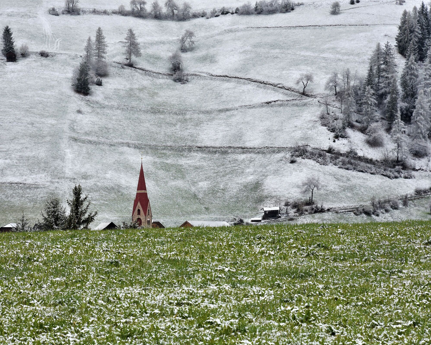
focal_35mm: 136
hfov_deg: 14.2
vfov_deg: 11.4
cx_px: 190
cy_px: 173
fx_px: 1735
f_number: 9
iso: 100
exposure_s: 1/200
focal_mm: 80
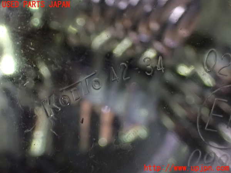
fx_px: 334
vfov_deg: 29.1
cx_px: 116
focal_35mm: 50
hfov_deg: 38.2
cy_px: 86
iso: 1600
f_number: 3.2
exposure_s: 1/20
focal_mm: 9.01
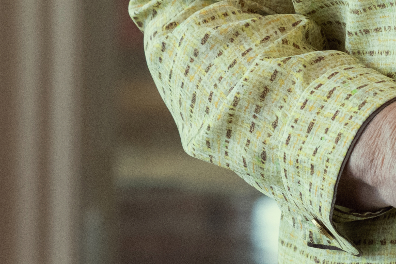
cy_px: -401
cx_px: 559
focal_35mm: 450
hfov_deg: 4.6
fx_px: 4951
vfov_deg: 3.0
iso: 1250
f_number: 5.6
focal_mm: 85
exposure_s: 1/100
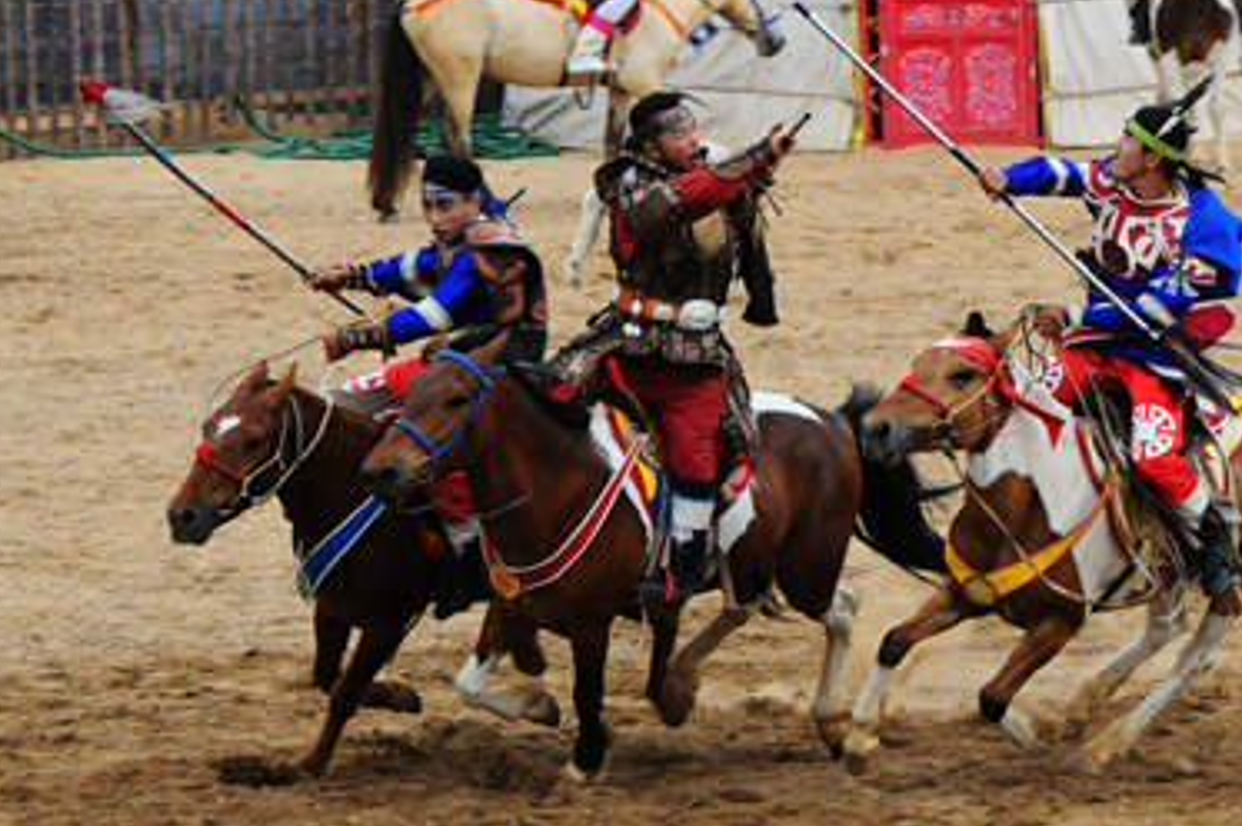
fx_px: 14132
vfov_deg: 3.3
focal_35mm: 410
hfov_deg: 5.0
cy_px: 320
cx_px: 759
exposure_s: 1/400
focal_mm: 170
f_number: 9
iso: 800
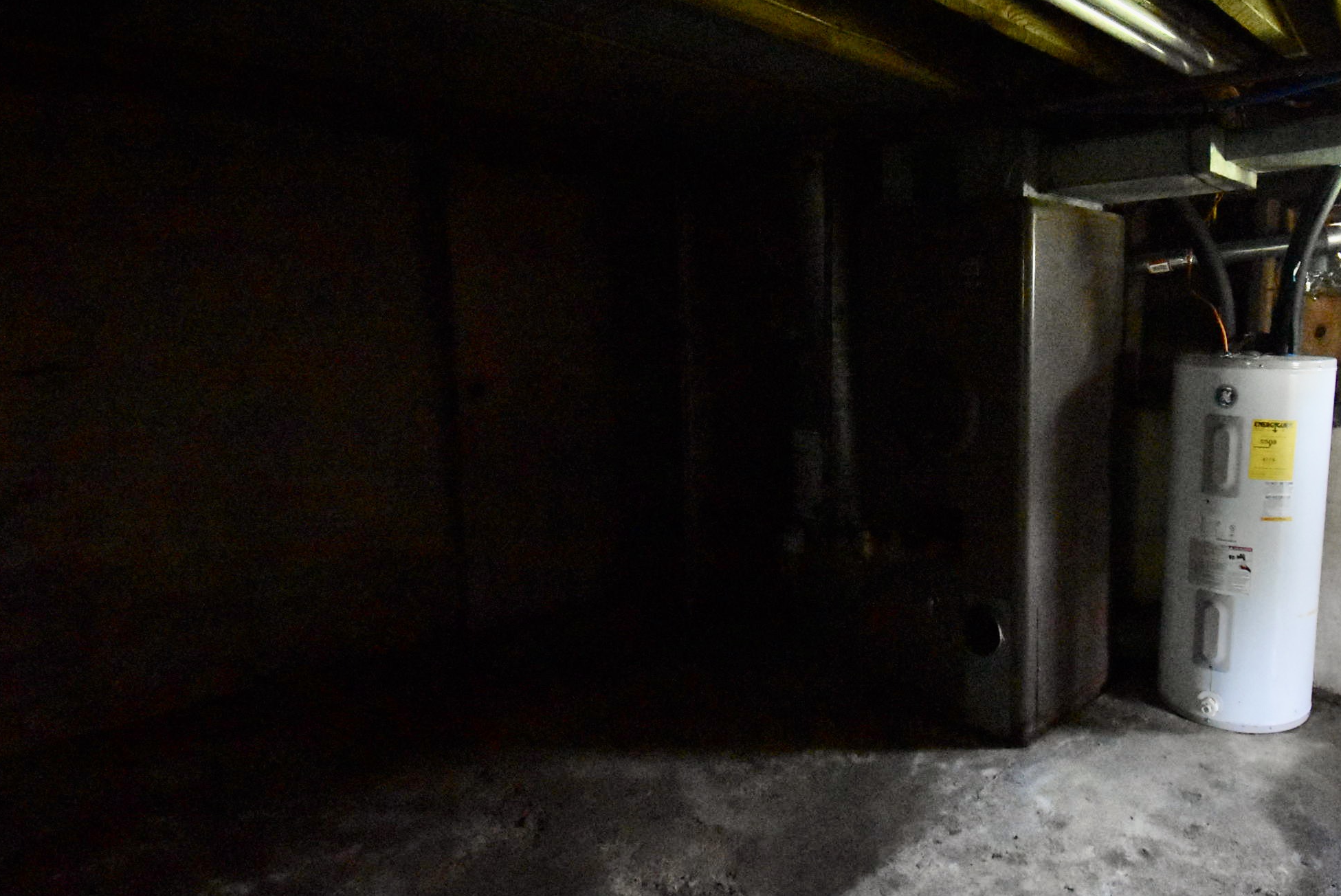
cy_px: 426
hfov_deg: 72.9
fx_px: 857
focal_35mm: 23
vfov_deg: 55.2
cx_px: 931
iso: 8000
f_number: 4.5
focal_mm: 10
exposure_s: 1/125
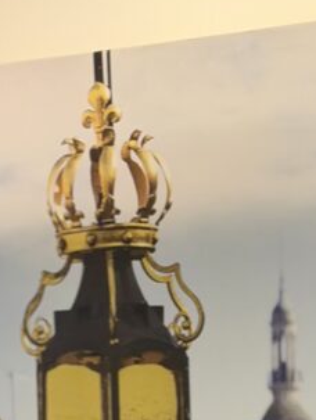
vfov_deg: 11.9
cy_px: 491
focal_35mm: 162
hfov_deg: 9.0
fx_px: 1968
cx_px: 398
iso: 125
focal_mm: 6.76
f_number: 1.78
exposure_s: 1/100
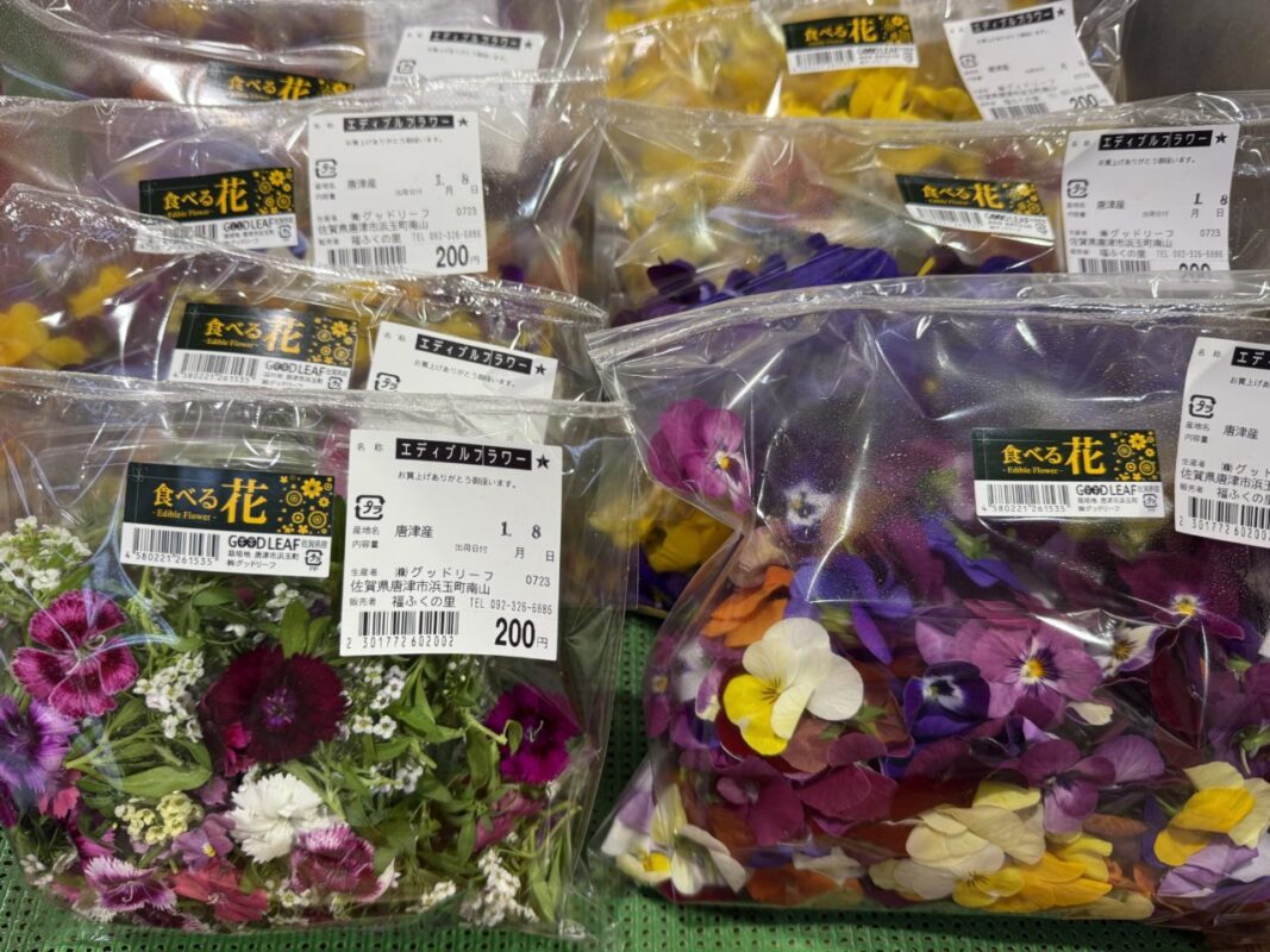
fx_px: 880
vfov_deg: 56.8
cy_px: 476
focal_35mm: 24
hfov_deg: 71.6
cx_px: 635
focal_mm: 6.76
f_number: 1.78
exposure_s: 1/60
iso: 125
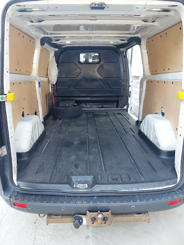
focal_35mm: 26
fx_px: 184
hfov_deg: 53.1
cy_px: 122
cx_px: 92
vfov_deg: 67.3
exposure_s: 1/50
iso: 64
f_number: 1.8
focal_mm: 4
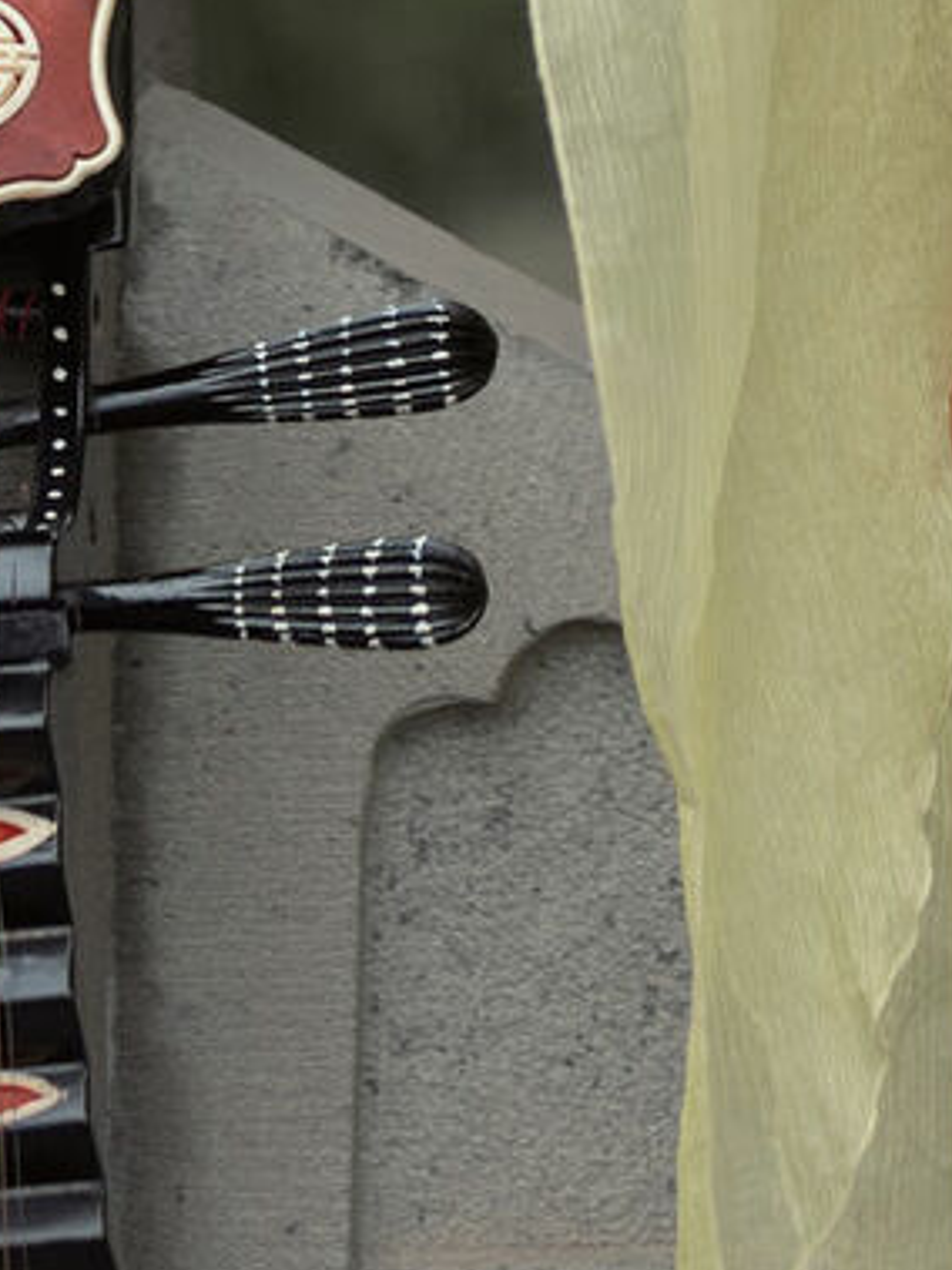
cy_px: -1185
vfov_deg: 6.9
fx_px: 10273
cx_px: 1120
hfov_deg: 5.3
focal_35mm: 280
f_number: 2.8
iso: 100
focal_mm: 70
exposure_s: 1/500
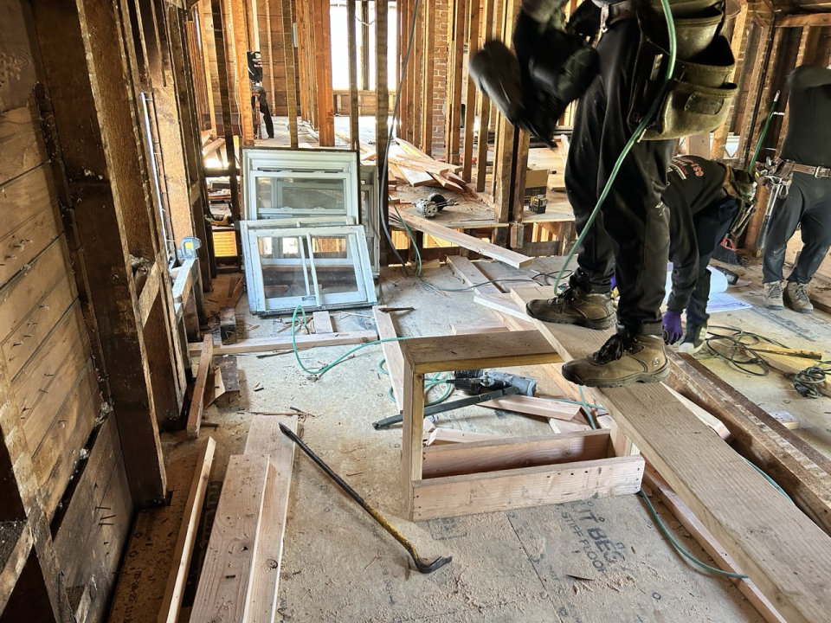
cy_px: 312
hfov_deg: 67.3
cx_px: 416
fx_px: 624
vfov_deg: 53.1
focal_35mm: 26
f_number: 1.5
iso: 200
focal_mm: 5.7
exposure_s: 1/60
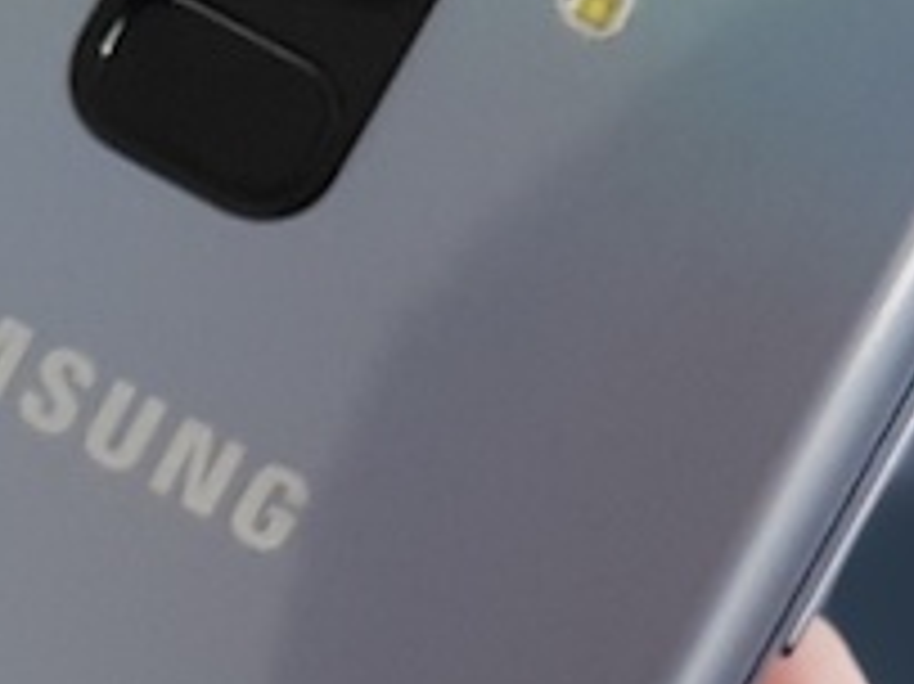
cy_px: 310
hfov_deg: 7.7
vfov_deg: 5.8
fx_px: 6755
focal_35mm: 256
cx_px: 194
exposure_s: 1/33
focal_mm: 6
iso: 160
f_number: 2.4
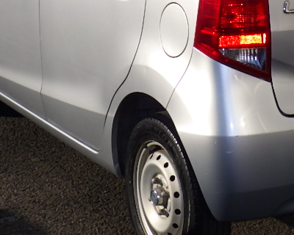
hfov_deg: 18.1
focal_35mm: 105
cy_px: 19
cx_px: 249
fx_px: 914
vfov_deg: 14.5
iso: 125
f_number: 5
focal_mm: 7.5
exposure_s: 1/1000
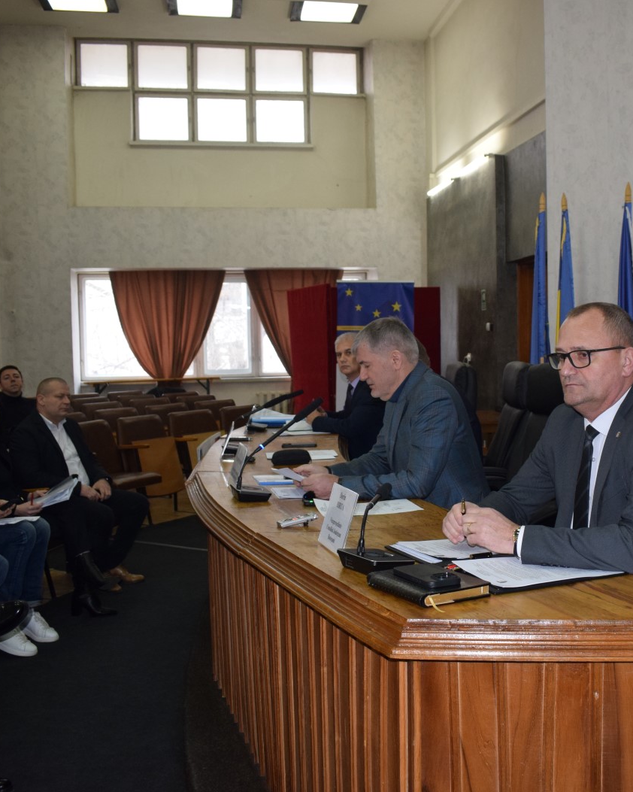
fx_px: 914
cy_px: 393
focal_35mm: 39
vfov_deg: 46.9
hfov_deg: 37.5
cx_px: 455
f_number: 4.5
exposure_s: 1/80
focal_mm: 18
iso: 800
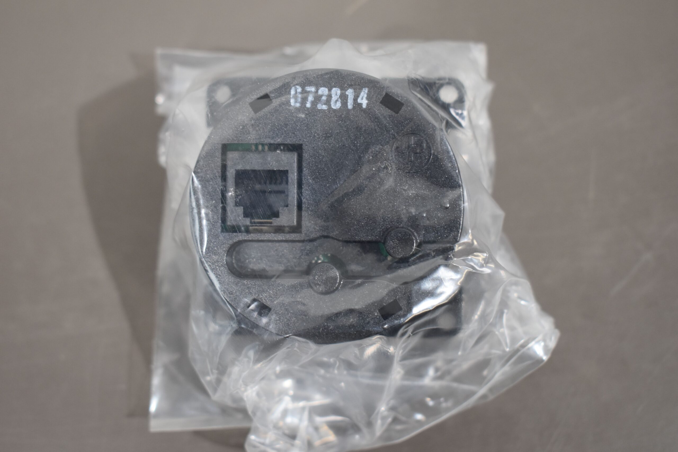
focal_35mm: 60
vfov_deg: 22.6
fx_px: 1130
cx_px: 339
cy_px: 226
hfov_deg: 33.4
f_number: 5
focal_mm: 40
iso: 800
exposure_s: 1/60
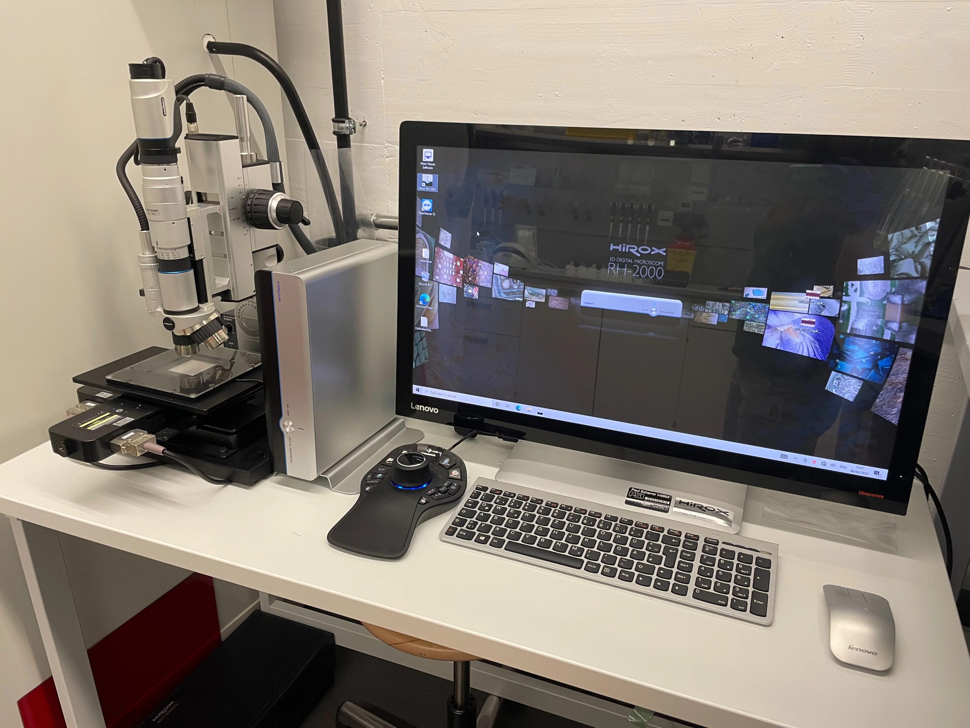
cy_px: 364
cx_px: 485
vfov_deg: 53.1
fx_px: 729
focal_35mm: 26
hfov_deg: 67.3
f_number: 1.6
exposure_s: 1/50
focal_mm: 4.2
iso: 64
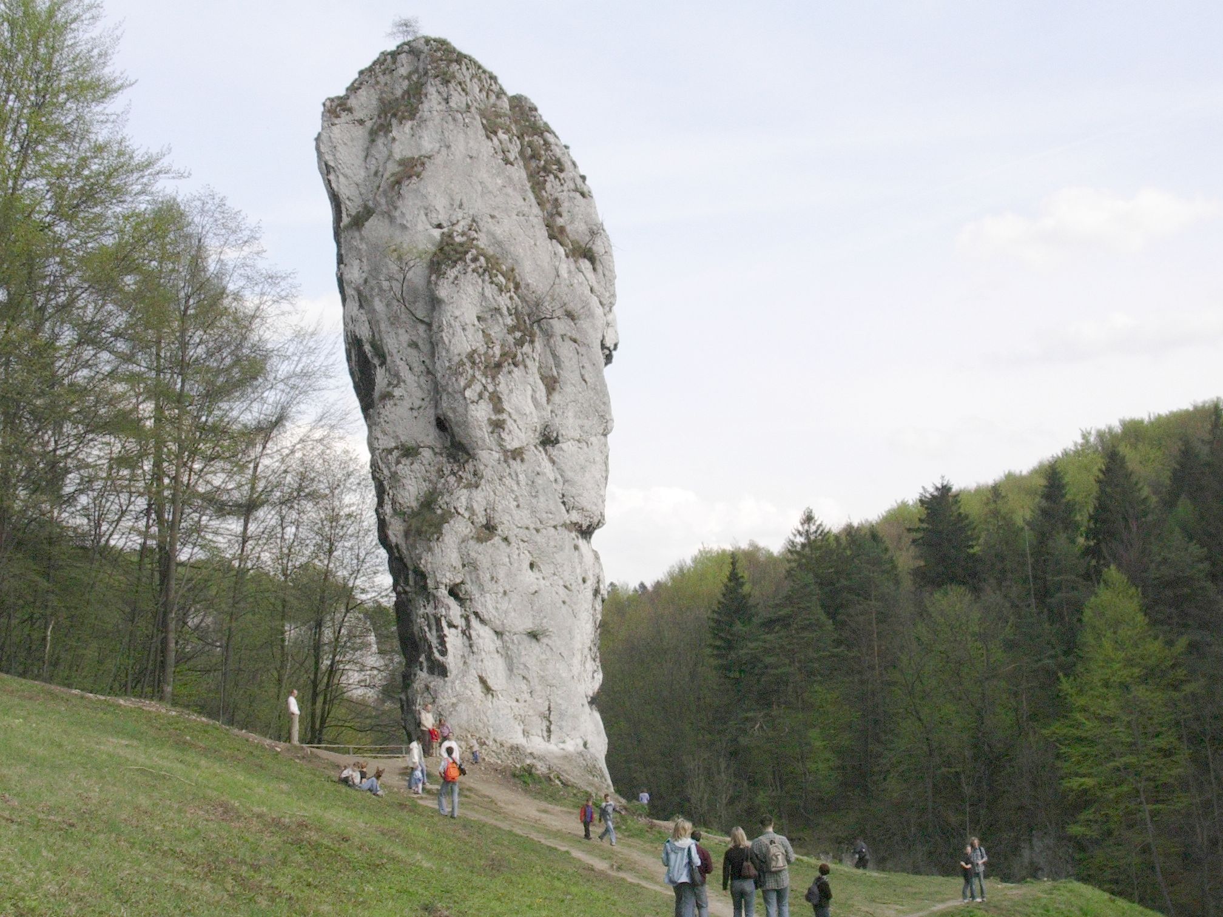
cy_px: 458
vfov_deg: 30.3
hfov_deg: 39.7
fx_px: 1696
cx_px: 612
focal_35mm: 48
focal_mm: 7.3
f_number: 6
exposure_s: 1/242
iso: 70
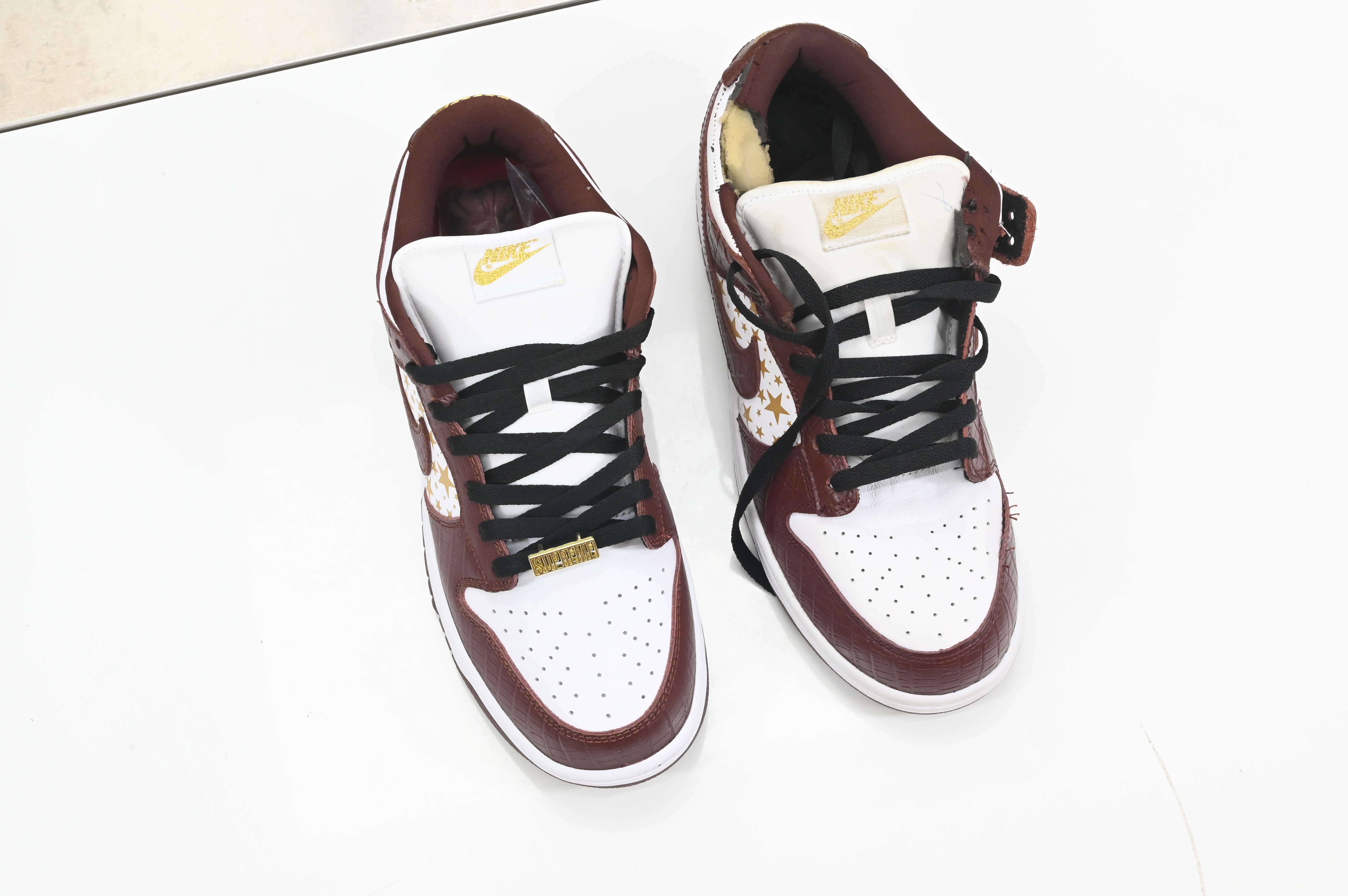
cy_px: 448
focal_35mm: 62
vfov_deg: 21.9
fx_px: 2320
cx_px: 674
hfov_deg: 32.4
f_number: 14
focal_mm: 62
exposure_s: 1/60
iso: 2000
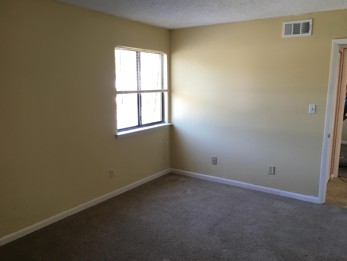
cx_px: 174
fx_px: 291
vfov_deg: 48.2
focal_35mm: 29
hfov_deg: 61.7
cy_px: 130
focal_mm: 4.15
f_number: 2.2
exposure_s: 1/30
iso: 80
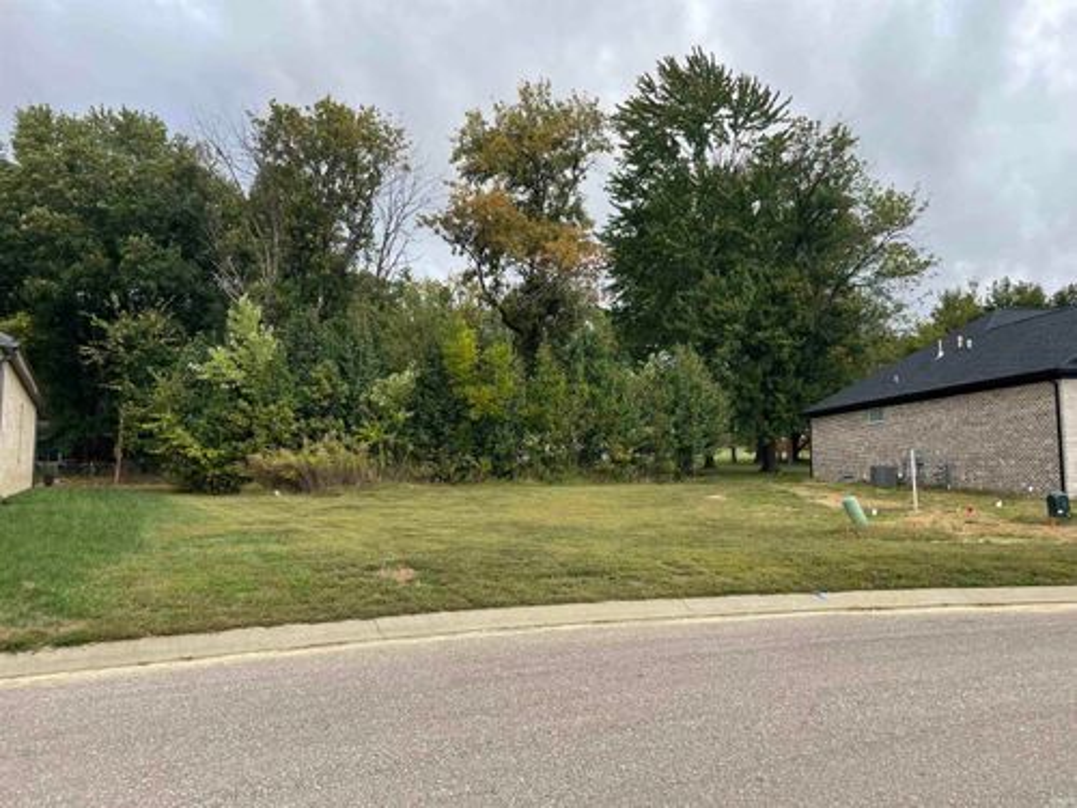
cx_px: 538
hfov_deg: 67.3
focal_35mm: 26
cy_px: 404
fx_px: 809
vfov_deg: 53.1
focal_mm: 4.2
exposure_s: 1/527
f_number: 1.6
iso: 32
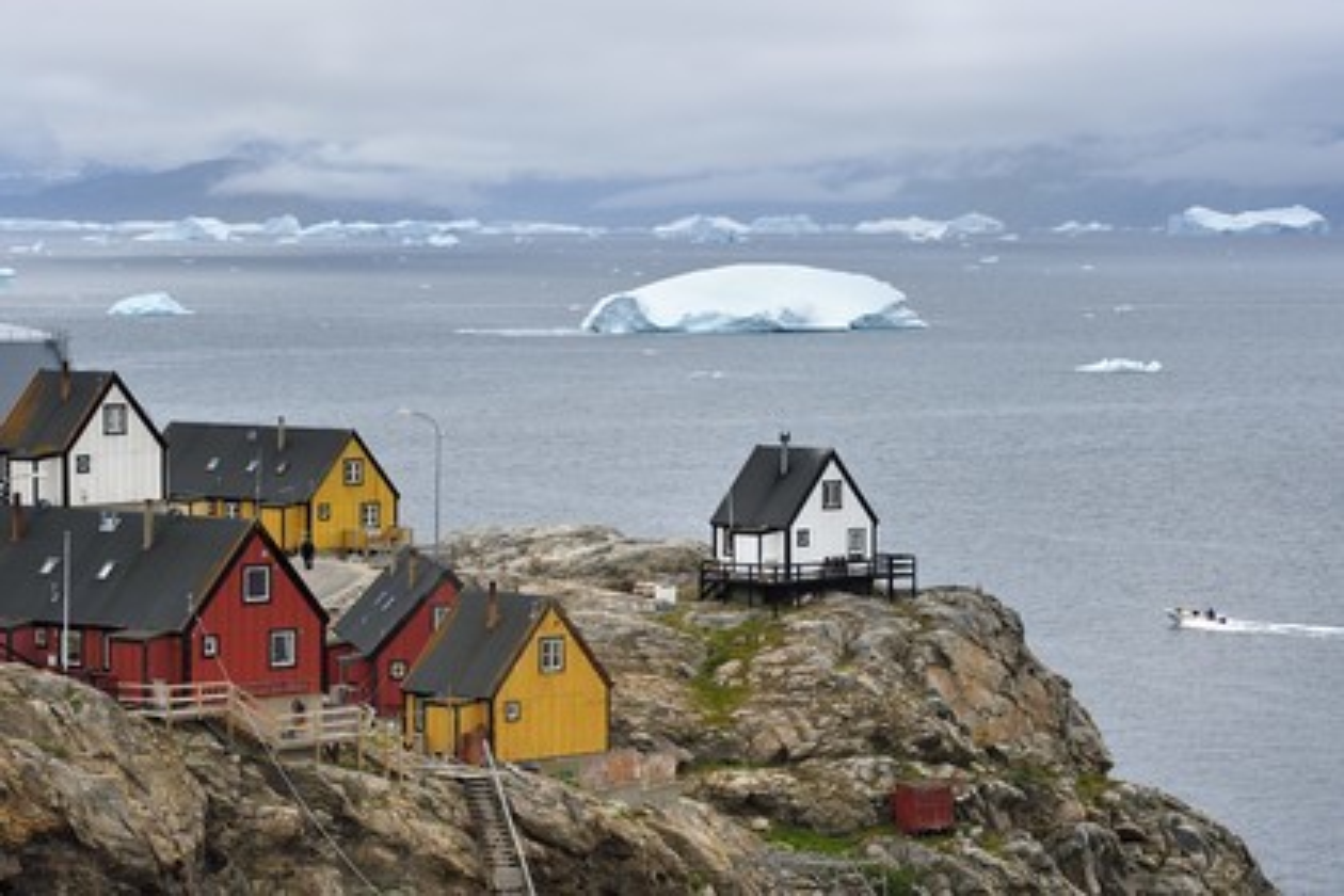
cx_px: 672
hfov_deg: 15.2
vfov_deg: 10.2
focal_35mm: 135
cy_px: 448
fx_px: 5040
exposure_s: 1/320
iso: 400
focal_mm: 135
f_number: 9
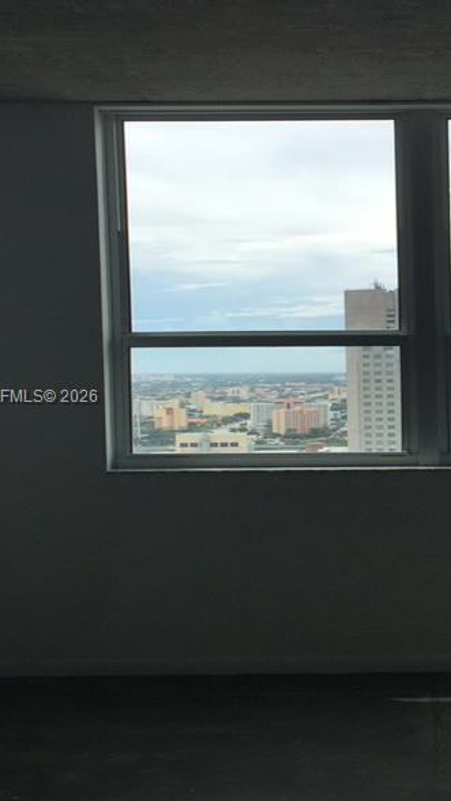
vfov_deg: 47.3
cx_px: 425
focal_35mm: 43
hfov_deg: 26.6
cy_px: 398
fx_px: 914
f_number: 2.2
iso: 32
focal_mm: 4.15
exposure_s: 1/1364
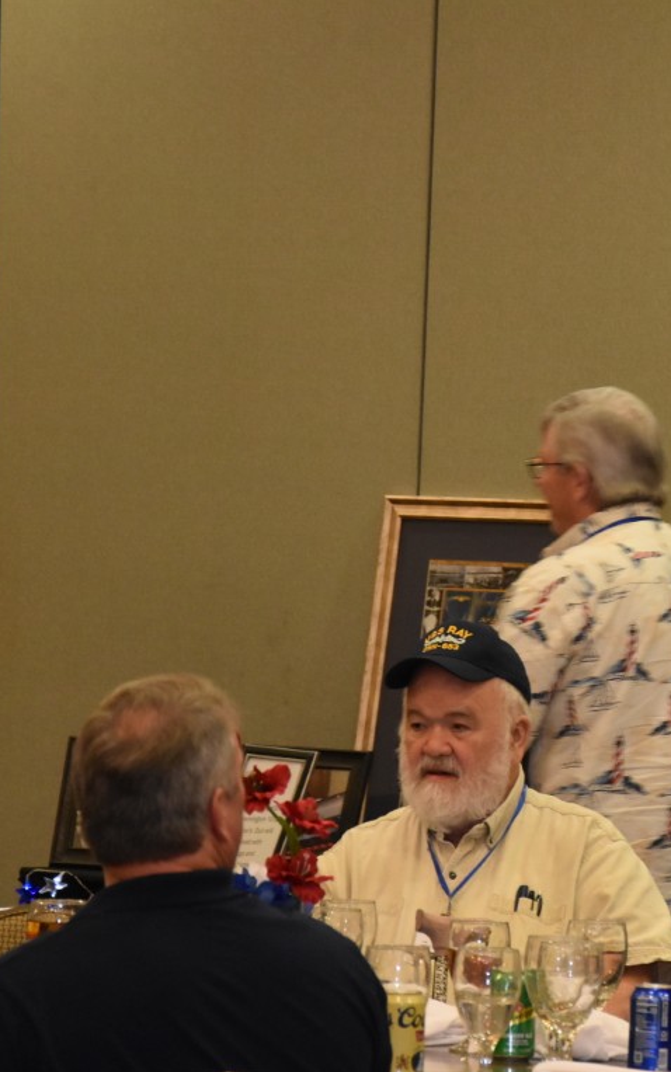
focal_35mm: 212
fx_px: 6198
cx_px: 550
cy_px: 536
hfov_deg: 6.2
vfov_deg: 9.9
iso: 2200
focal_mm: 92
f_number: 5.6
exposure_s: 1/60
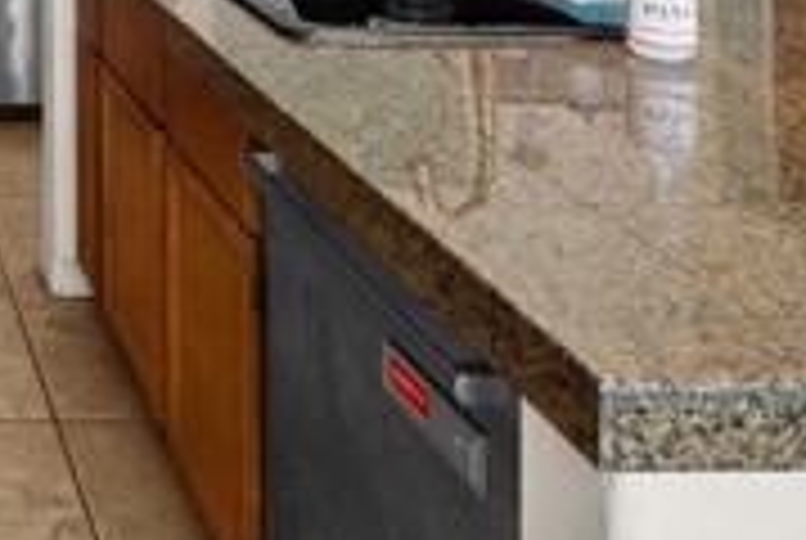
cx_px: -194
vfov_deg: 22.2
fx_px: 1121
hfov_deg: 31.9
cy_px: -277
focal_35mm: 50
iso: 2500
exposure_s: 1/13
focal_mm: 14
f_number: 8
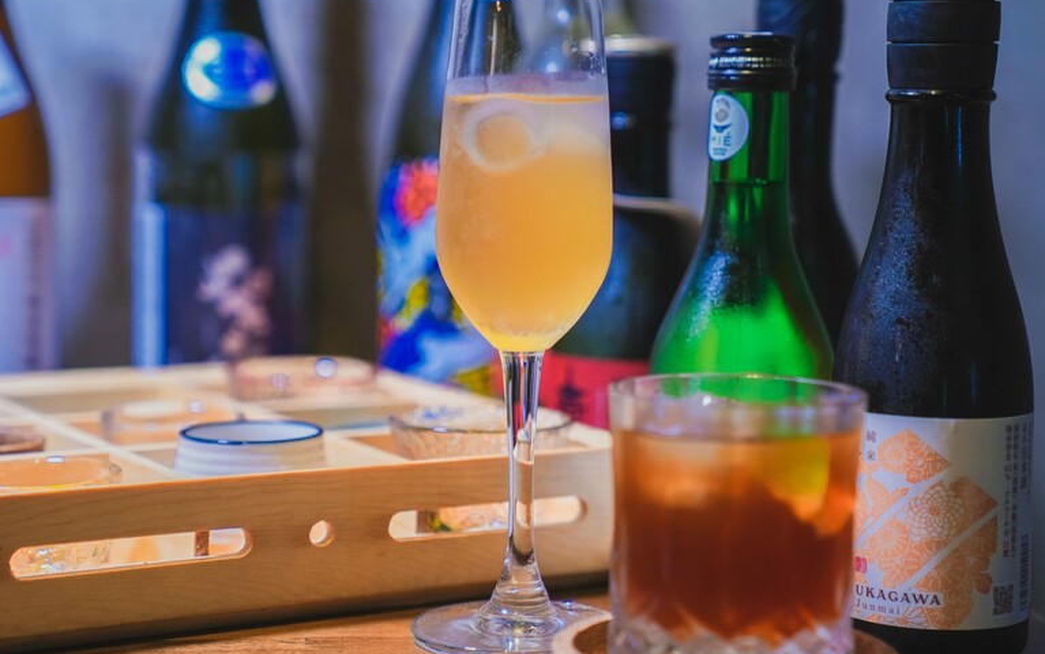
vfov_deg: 16.5
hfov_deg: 26.1
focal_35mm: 79
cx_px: 546
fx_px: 2251
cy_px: 312
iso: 1250
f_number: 3.2
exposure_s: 1/80
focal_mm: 70
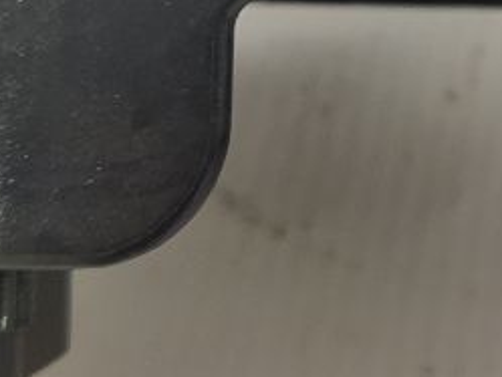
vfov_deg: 11.2
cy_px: -99
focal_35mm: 130
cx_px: 597
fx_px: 1886
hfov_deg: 14.7
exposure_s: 1/50
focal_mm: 4.71
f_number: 1.79
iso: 275
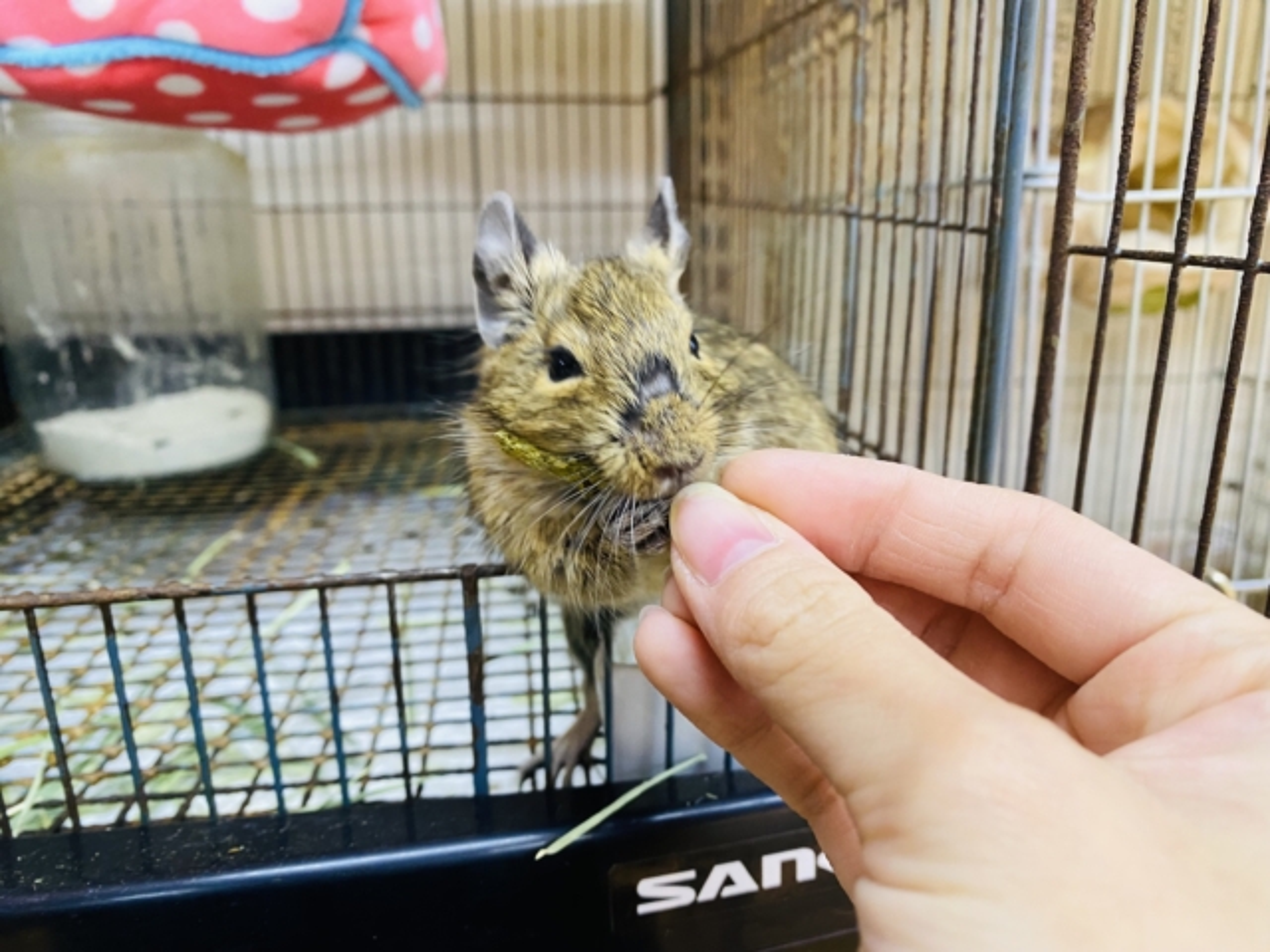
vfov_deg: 54.9
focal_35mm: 25
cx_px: 635
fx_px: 917
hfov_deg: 69.4
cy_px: 476
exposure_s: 1/50
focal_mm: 4.25
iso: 160
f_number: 1.8
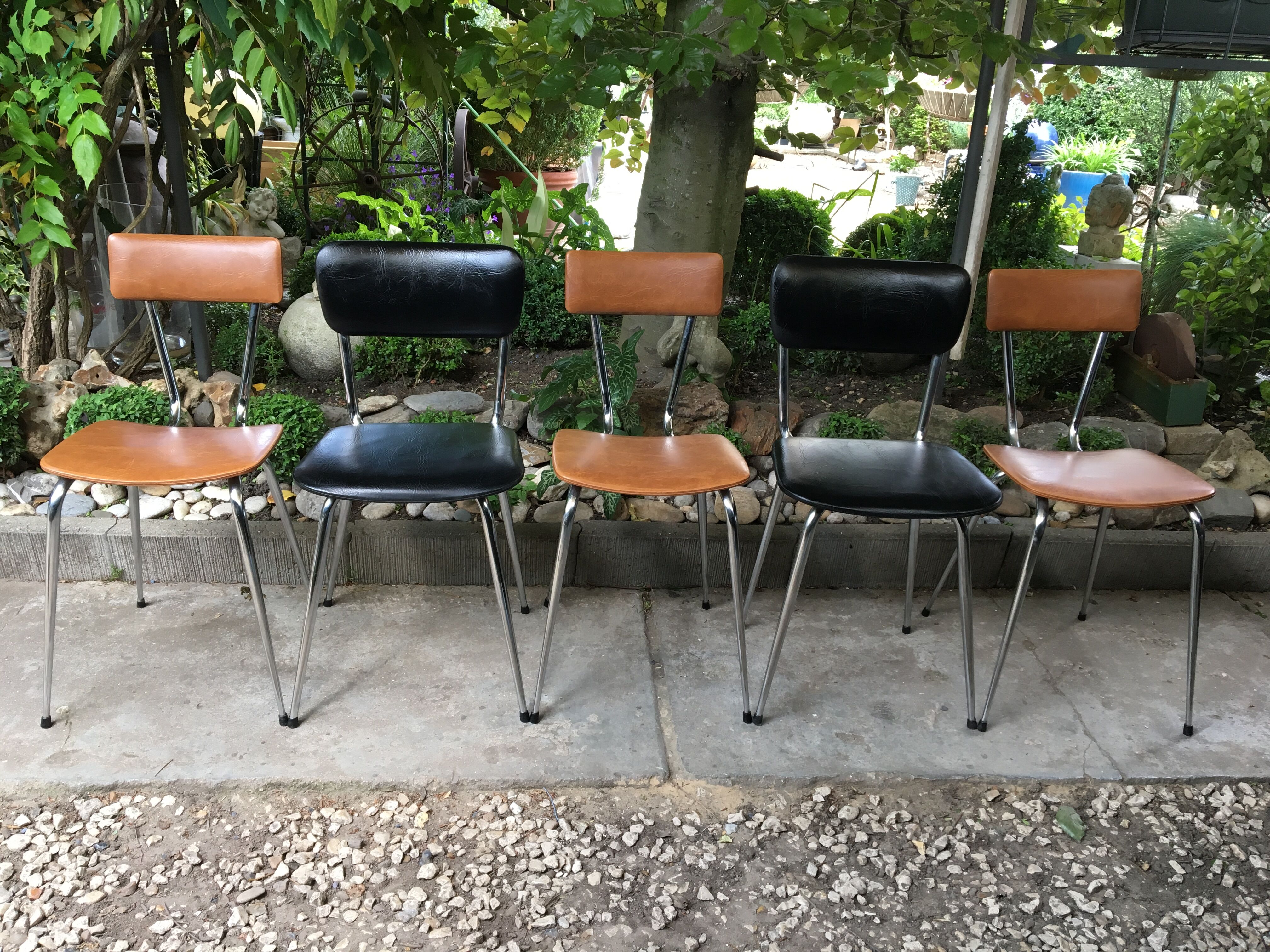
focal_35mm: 29
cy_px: 476
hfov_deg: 61.7
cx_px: 635
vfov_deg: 48.2
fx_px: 1064
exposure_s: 1/33
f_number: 2.2
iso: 32
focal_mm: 4.15
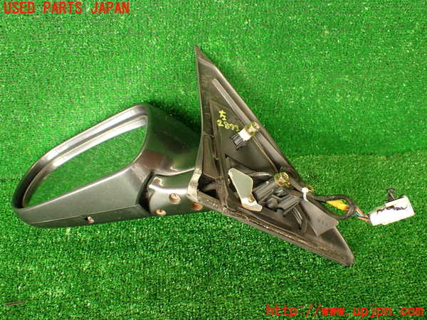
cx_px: 214
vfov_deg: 44.2
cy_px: 160
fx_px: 395
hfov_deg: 56.8
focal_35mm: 32
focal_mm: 5.79
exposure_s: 1/50
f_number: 2.4
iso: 200
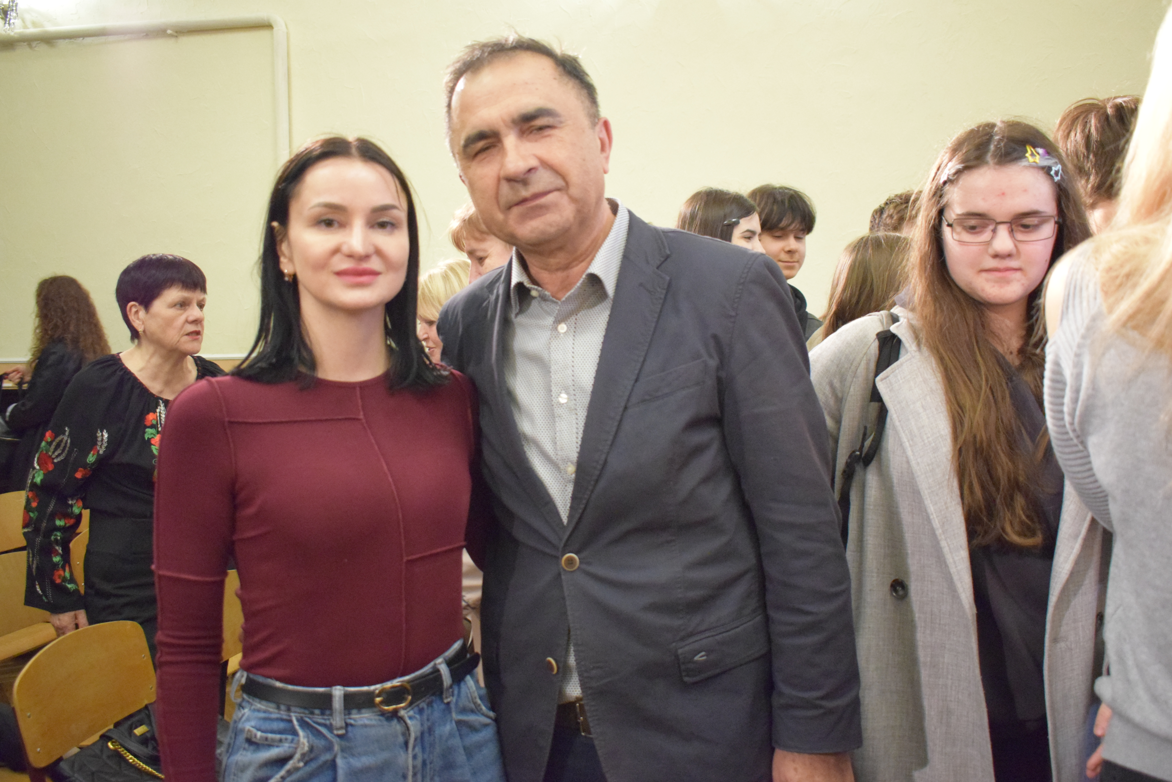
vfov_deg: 38.4
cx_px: 586
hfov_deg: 55.1
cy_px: 391
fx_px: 1123
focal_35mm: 34
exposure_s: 1/60
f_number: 3.8
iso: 6400
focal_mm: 23
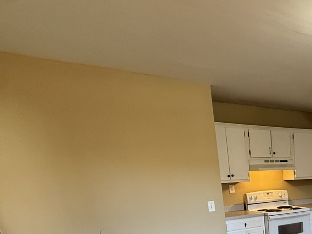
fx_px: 315
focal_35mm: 35
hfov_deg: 43.6
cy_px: 257
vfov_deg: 35.0
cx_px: 324
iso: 250
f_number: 2.2
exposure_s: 1/60
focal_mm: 2.22
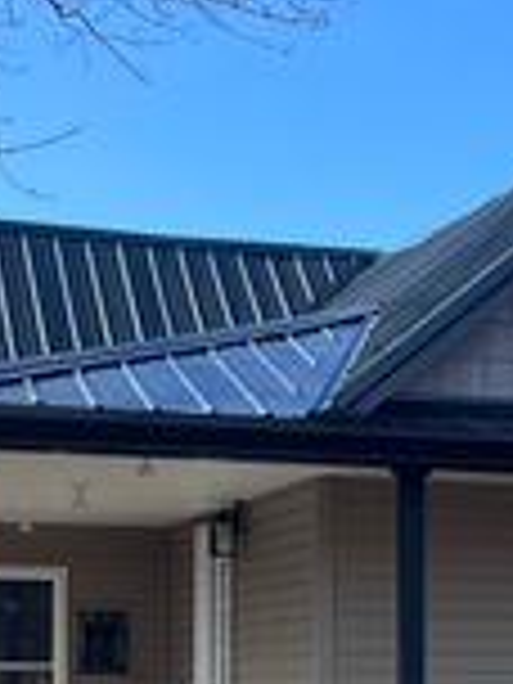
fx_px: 2253
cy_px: 682
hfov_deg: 12.3
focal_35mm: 114
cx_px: 801
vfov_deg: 16.9
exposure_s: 1/1294
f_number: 1.6
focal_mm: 5.1
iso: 50
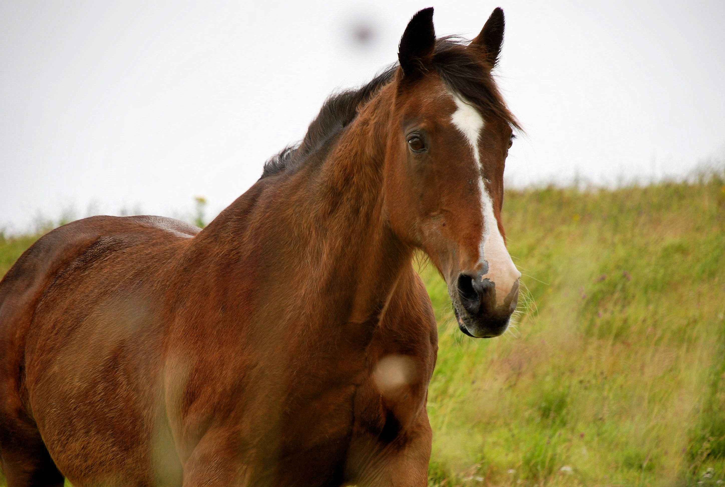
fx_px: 4086
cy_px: 244
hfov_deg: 10.1
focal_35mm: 202
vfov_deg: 6.8
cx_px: 362
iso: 200
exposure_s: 1/250
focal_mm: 135
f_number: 5.6
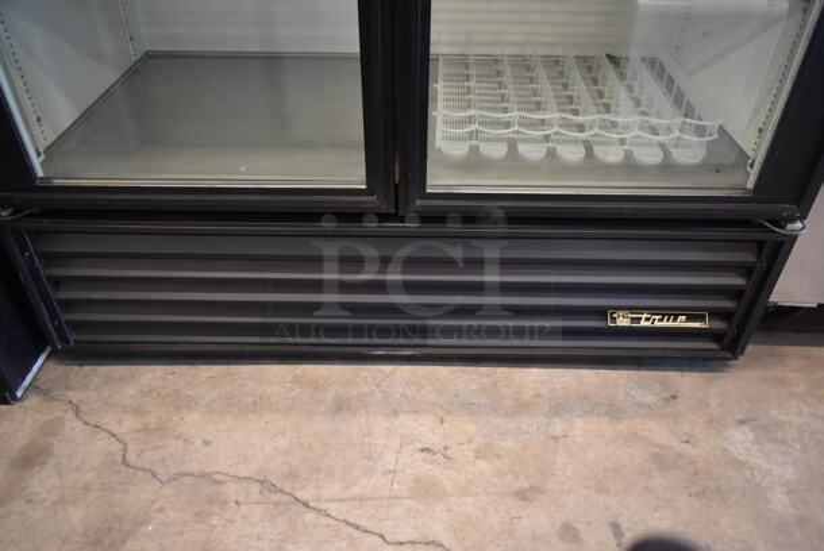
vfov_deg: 48.0
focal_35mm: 27
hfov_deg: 67.3
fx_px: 619
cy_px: 276
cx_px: 412
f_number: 3.5
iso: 1250
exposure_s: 1/30
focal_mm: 18
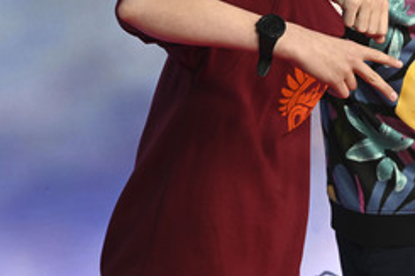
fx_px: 1590
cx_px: 379
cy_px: 37
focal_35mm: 138
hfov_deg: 14.7
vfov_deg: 9.9
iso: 800
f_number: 5.6
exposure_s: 1/160
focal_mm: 75
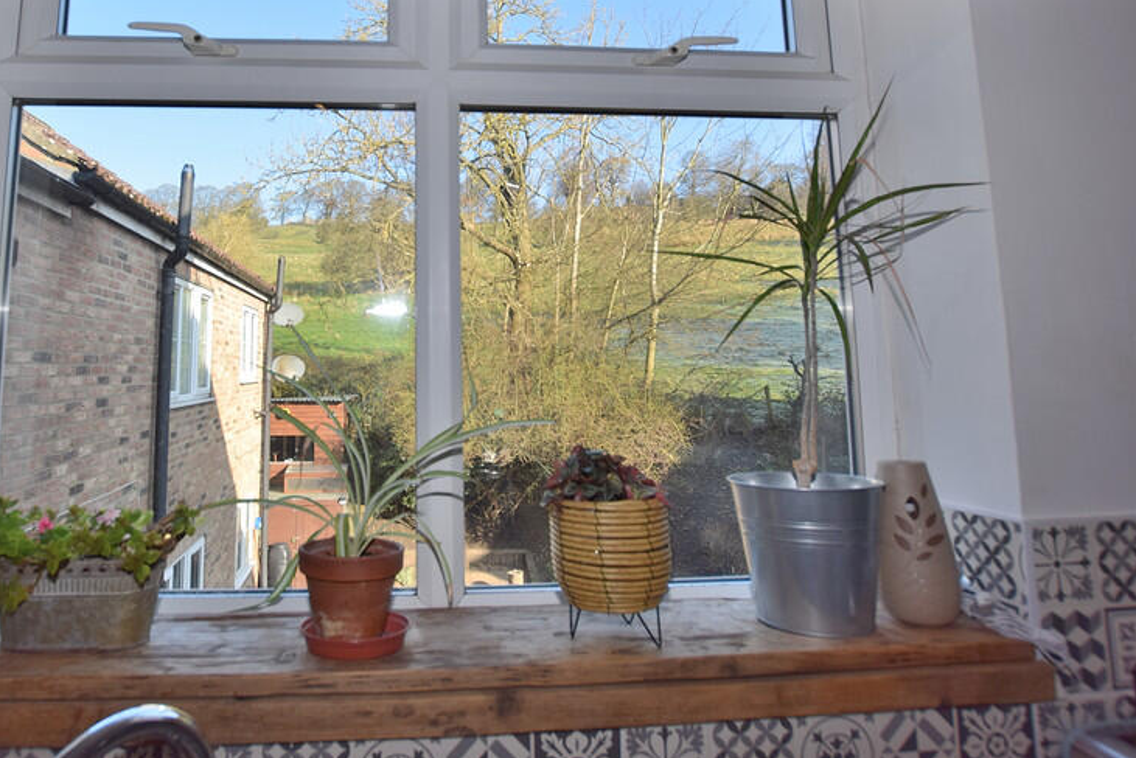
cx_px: 432
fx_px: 663
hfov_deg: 79.8
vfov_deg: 58.4
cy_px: 265
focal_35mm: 21
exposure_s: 1/125
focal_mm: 10
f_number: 5.6
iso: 100
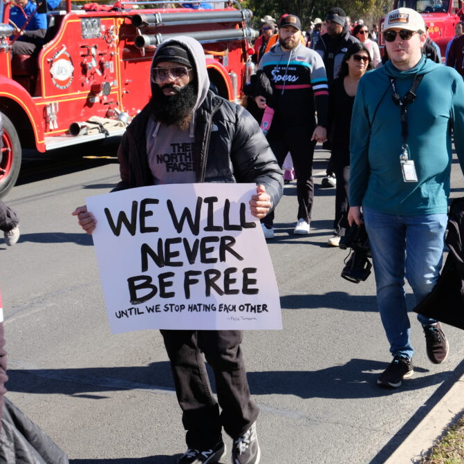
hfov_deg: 24.6
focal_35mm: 70
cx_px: 200
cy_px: 231
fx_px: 1062
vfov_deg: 24.7
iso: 400
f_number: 8
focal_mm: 35.8
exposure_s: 1/280
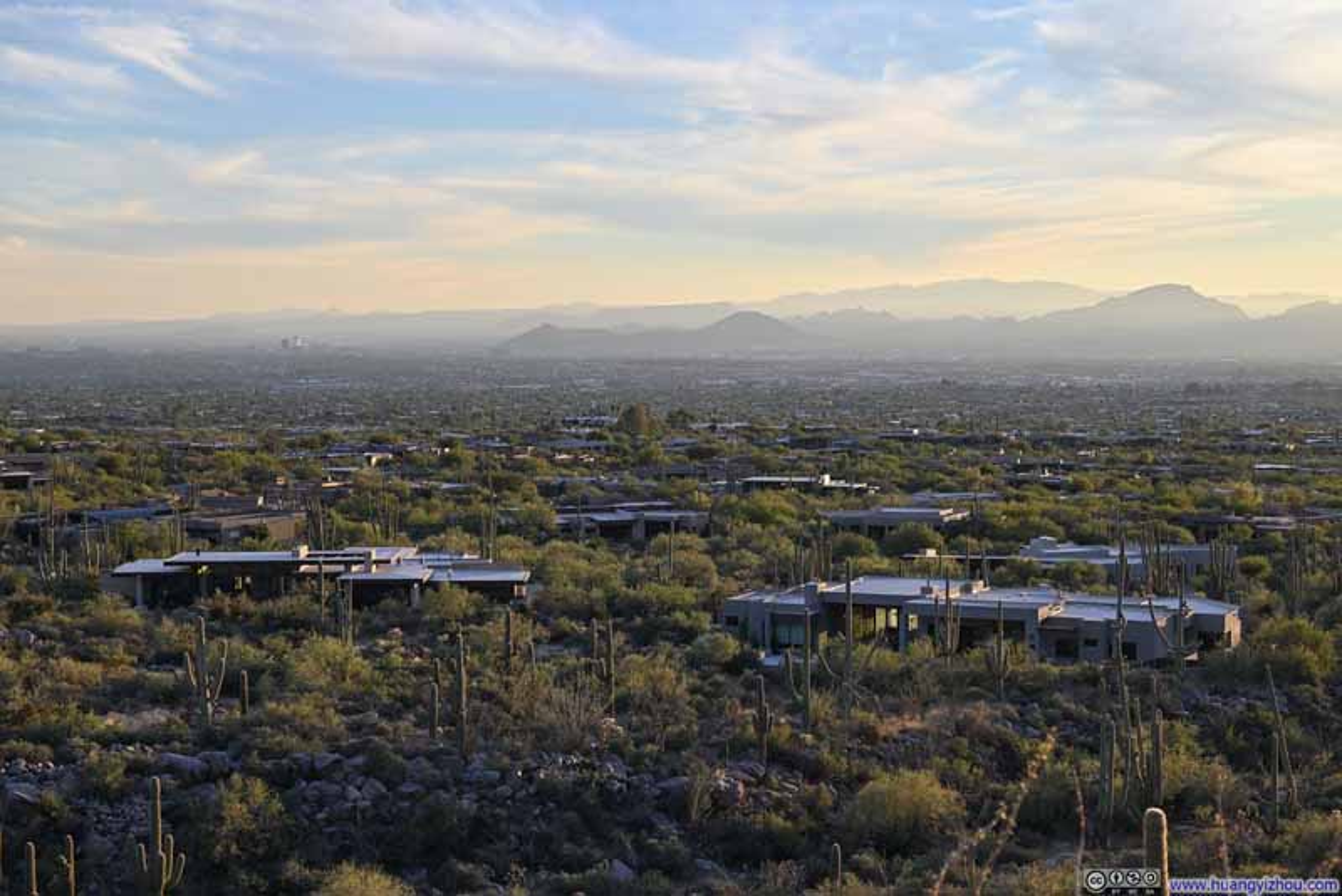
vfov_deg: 22.3
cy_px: 448
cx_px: 671
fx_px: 2275
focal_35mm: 61
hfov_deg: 32.9
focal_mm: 61
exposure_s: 1/400
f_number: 5
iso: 100
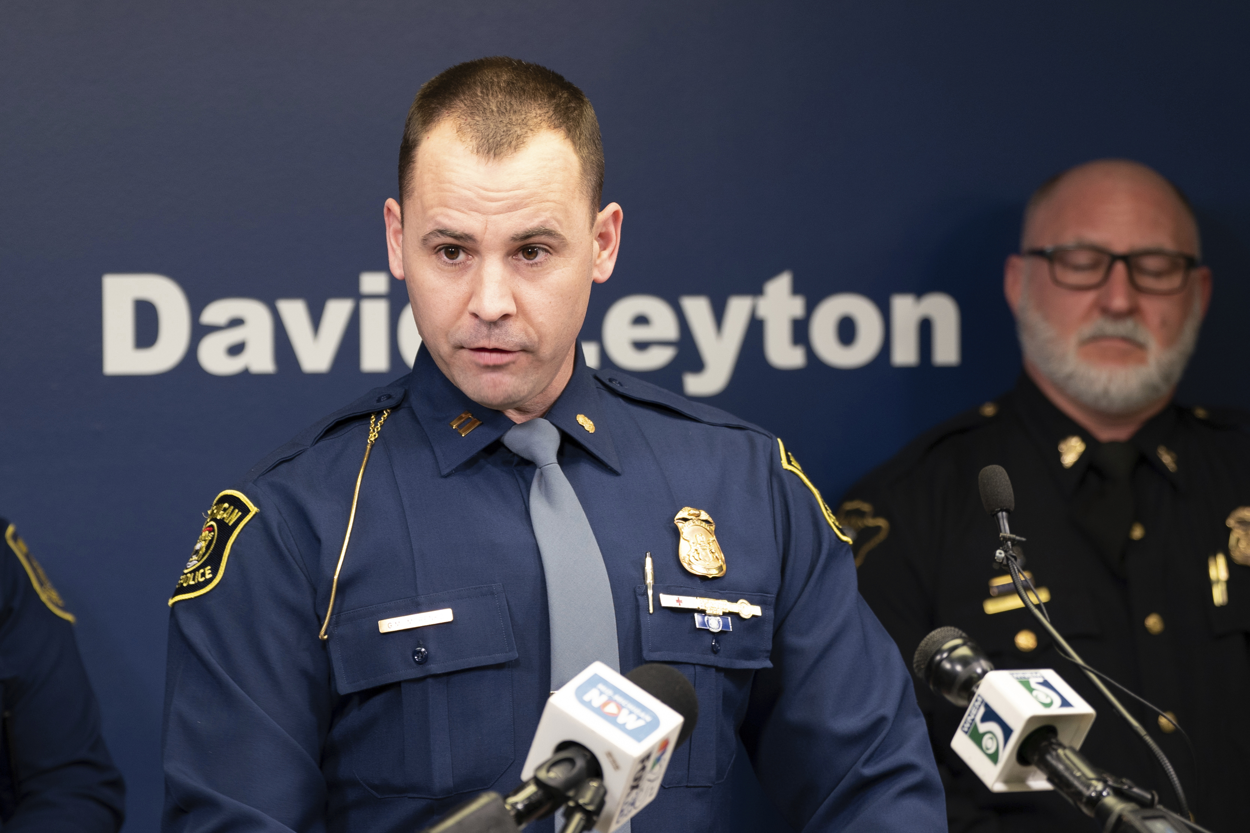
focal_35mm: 166
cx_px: 625
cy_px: 416
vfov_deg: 8.3
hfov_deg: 12.4
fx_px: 5763
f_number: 2.8
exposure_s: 1/60
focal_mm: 111
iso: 400
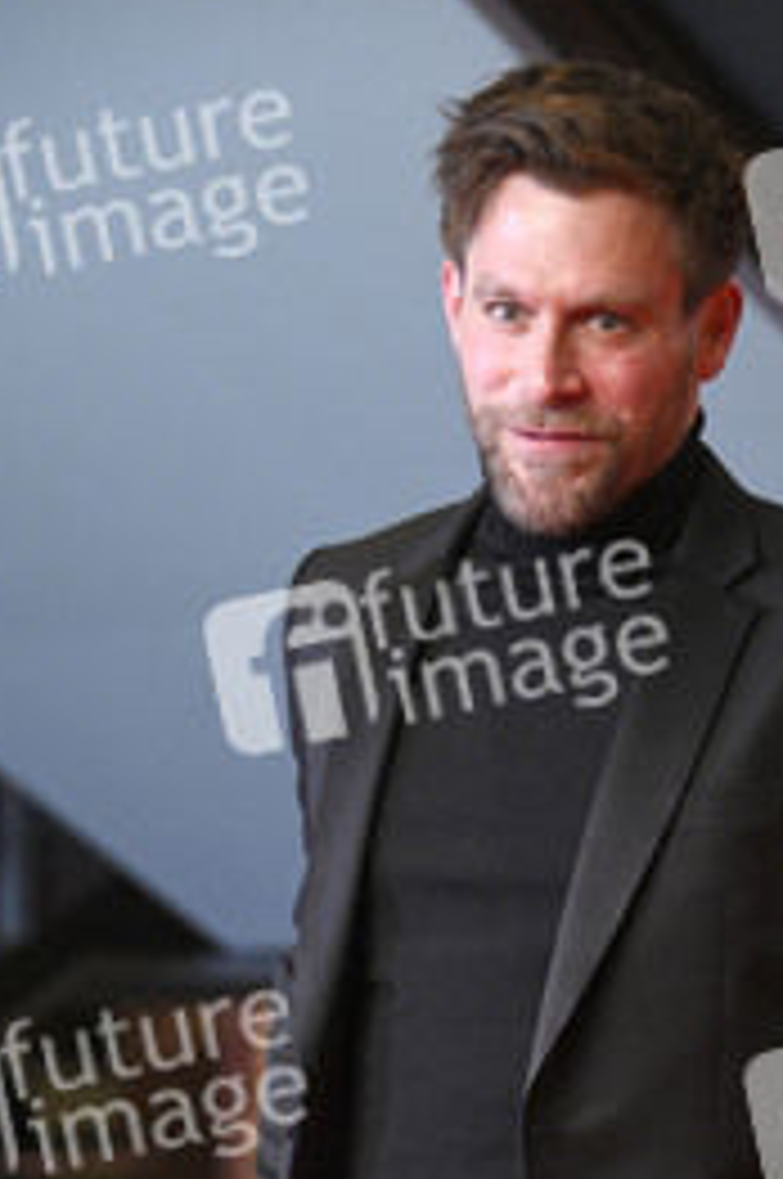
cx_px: 567
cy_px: 873
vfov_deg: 11.0
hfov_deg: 7.4
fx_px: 6084
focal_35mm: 186
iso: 5000
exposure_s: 1/250
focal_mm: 122
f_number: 5.6
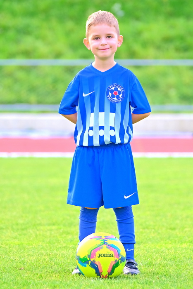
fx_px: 1440
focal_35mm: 179
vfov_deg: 11.5
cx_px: 96
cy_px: 144
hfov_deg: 7.7
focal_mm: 119.2
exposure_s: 1/350
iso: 320
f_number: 2.8
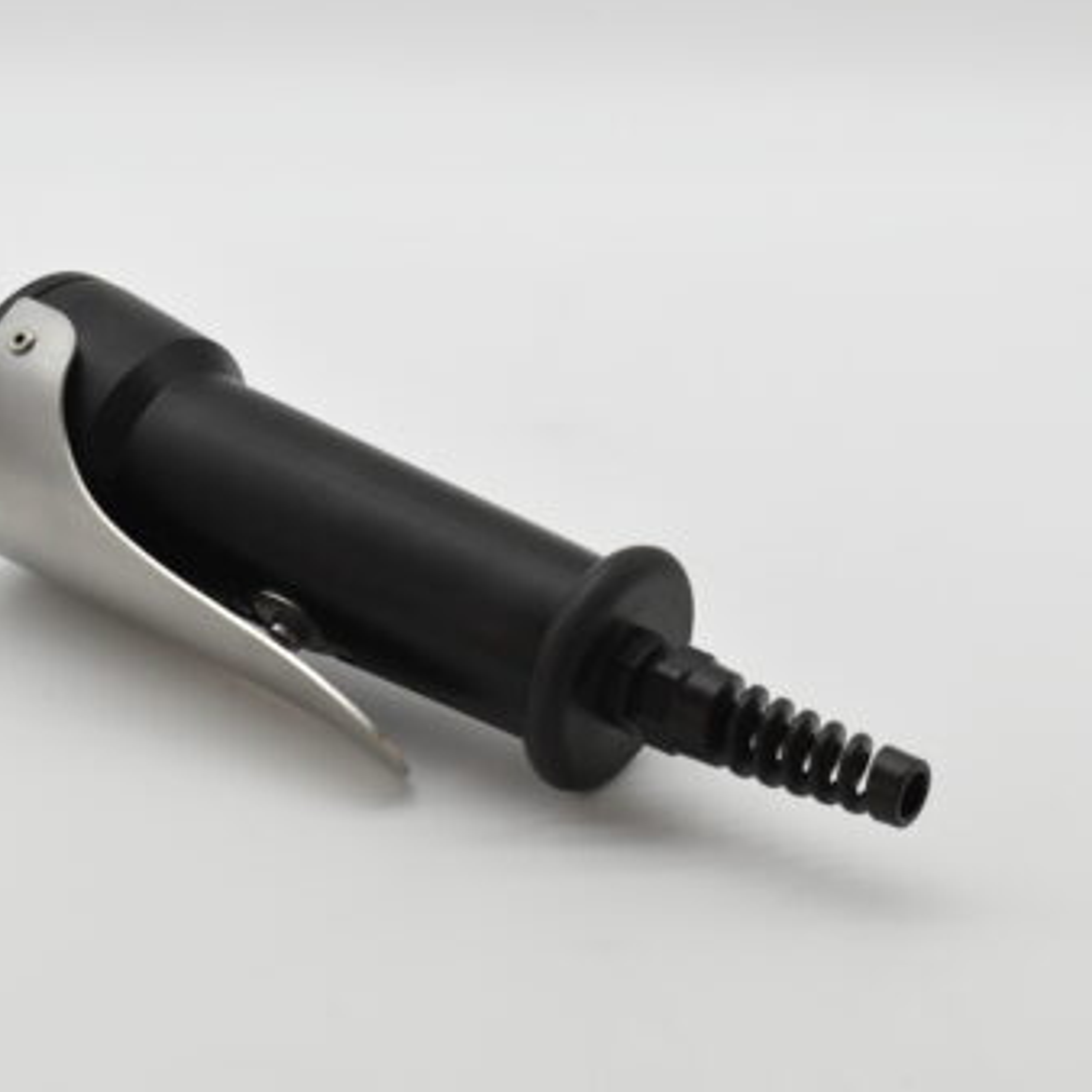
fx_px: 3069
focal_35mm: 86
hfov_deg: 20.1
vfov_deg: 20.2
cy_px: 501
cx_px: 391
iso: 1600
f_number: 8
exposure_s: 1/1250
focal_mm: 38
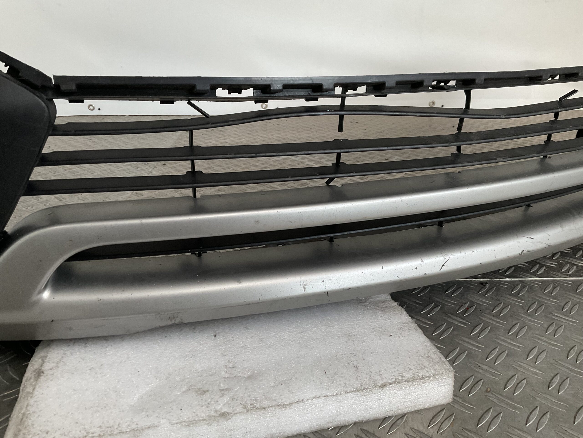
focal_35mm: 29
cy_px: 219
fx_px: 488
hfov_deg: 61.7
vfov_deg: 48.2
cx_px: 292
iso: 100
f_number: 1.8
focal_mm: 3
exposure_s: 1/50
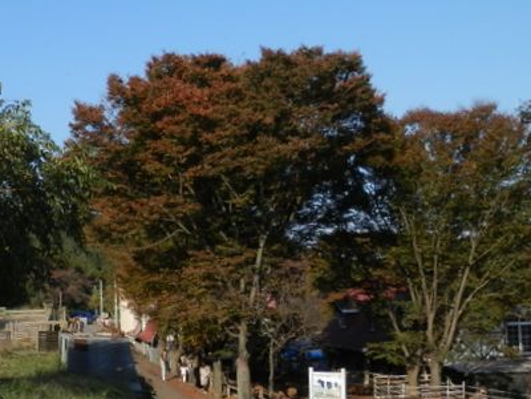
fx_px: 828
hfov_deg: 34.2
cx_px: 86
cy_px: 262
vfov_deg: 26.9
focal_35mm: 54
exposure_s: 1/1000
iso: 80
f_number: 3.2
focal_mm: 5
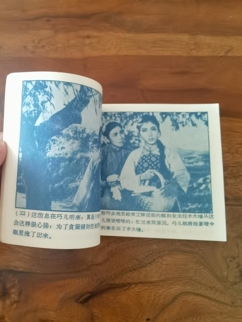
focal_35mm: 27
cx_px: 121
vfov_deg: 65.3
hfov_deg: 51.4
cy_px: 161
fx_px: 252
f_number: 2.2
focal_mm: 2.26
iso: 320
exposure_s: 1/33.3
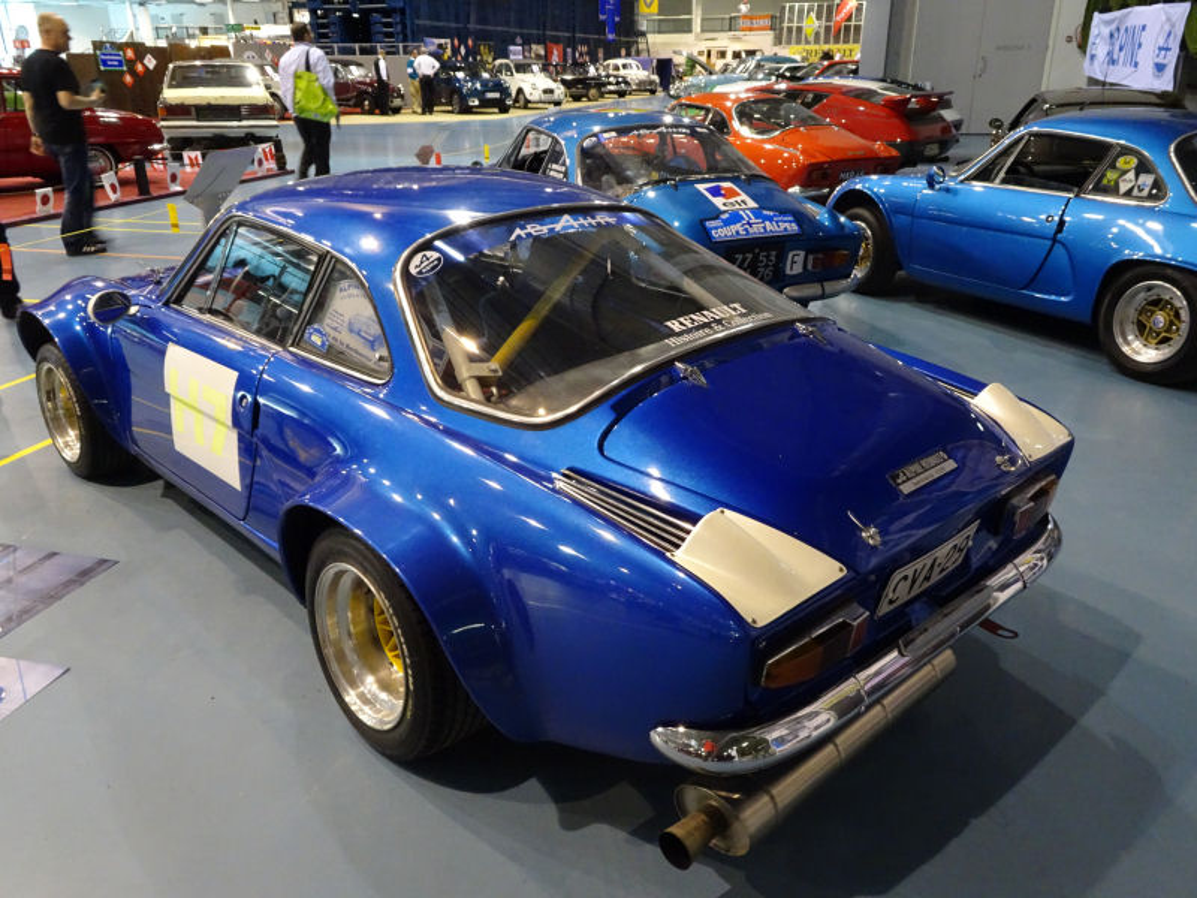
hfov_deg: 67.3
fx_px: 899
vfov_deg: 53.1
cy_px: 449
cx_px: 598
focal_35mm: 26
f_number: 3.5
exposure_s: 1/25
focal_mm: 4.45
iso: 800
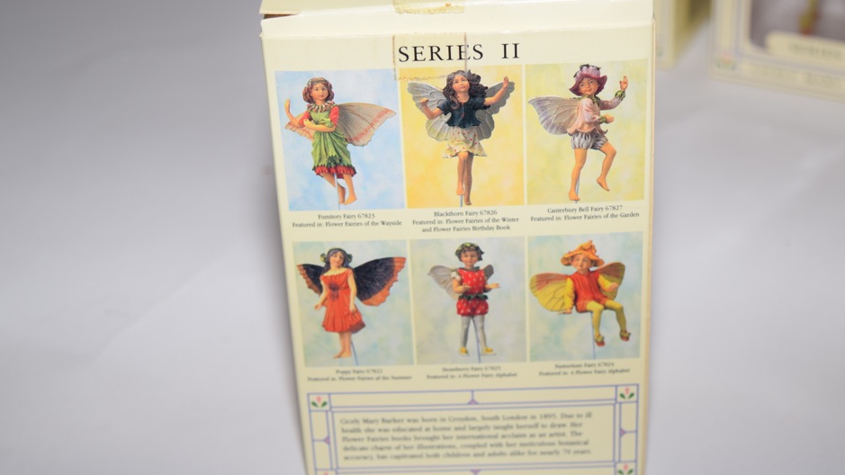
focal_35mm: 77
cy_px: 215
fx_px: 1725
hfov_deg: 27.5
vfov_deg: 15.7
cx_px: 427
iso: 200
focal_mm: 46
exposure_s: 1/80
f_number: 5
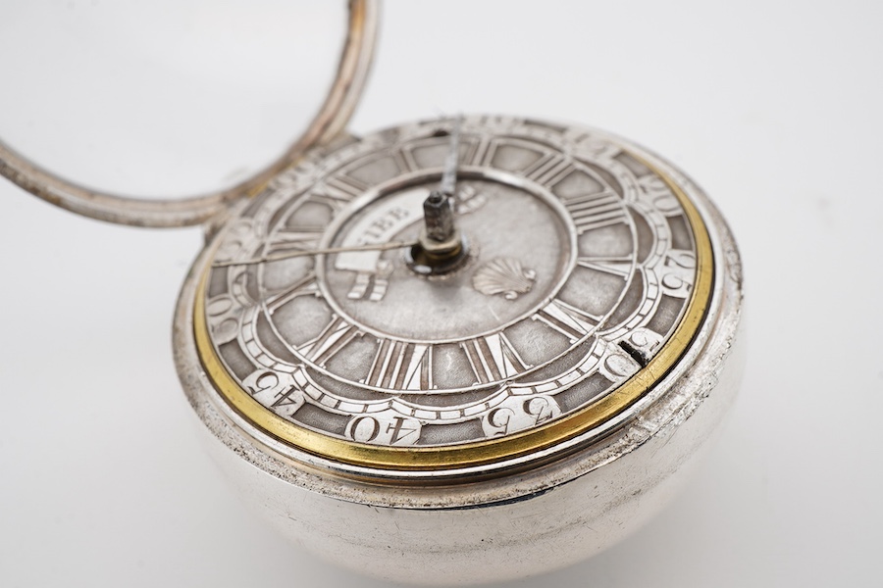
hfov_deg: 43.6
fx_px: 1104
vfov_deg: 29.9
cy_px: 294
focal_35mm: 45
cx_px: 442
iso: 160
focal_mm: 30
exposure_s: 1/125
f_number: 22
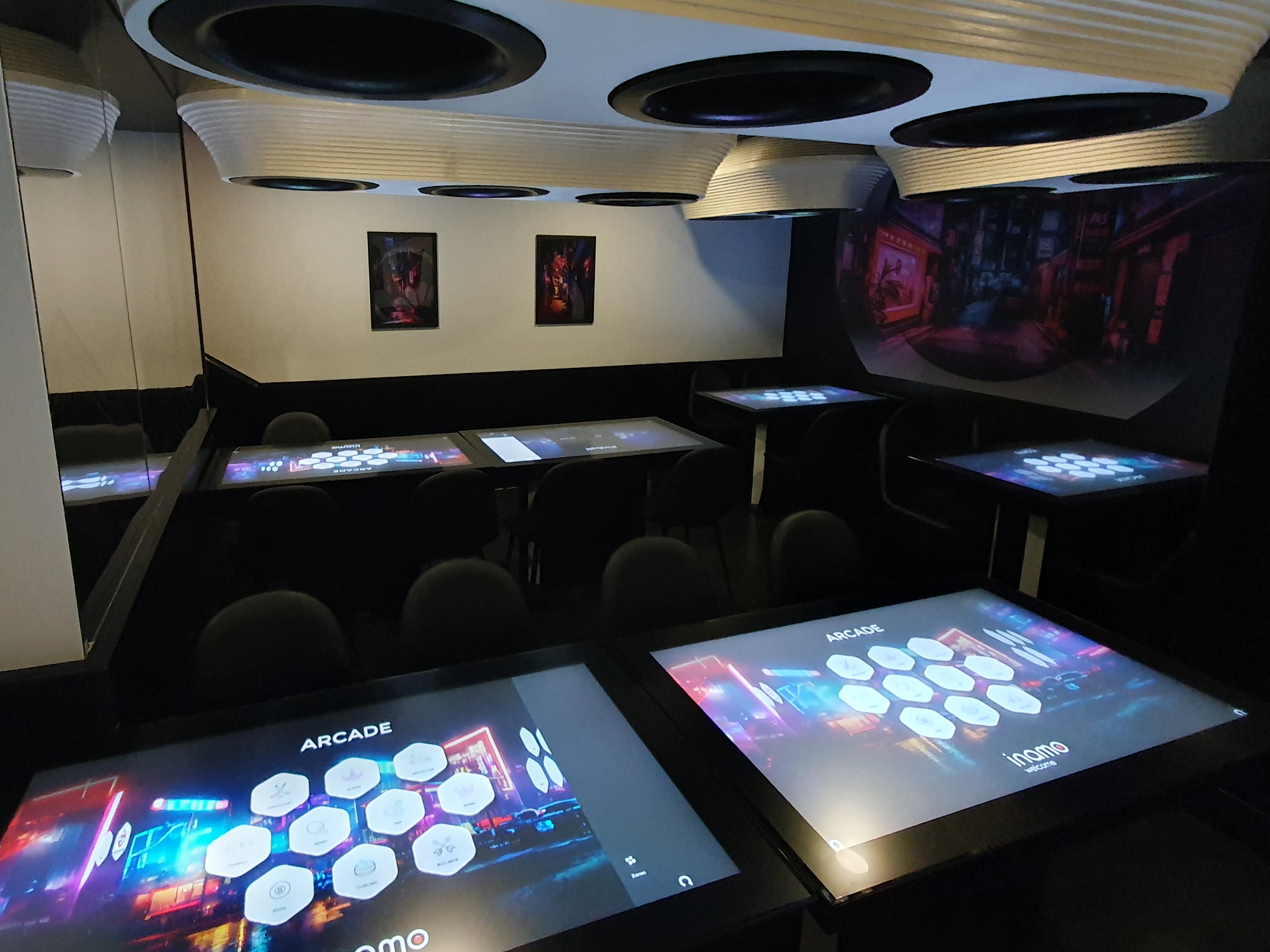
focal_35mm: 18
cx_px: 525
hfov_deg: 86.9
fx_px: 660
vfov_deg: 71.0
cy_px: 390
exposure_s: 1/20
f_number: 2.2
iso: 640
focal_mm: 1.8
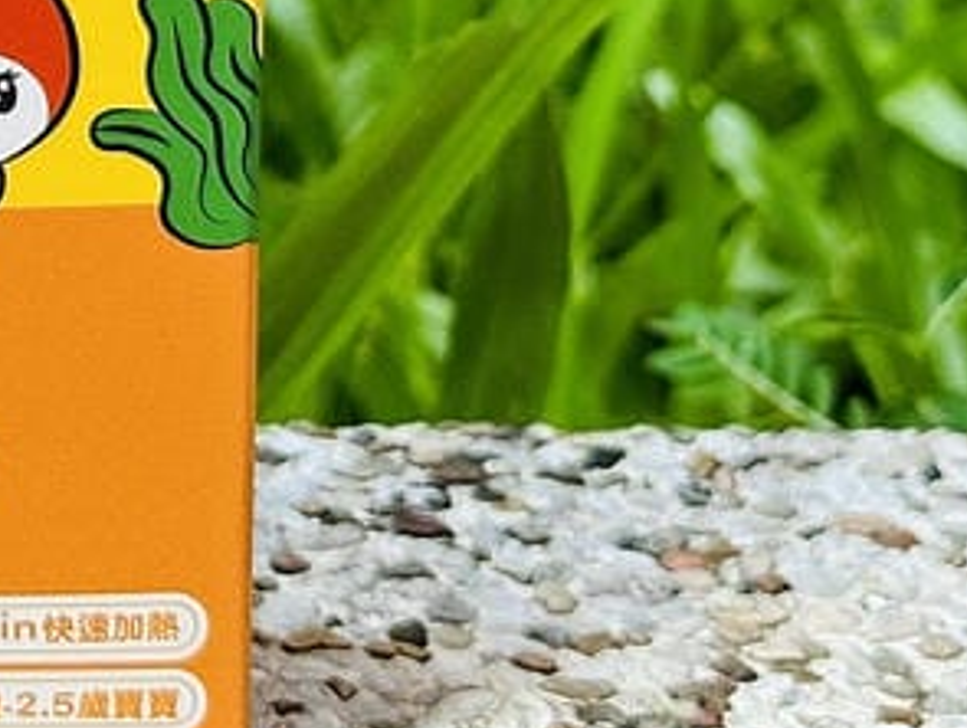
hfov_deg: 9.8
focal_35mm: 195
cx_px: -528
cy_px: -528
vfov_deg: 7.4
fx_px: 5454
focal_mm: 6.86
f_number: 1.78
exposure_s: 1/104
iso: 80
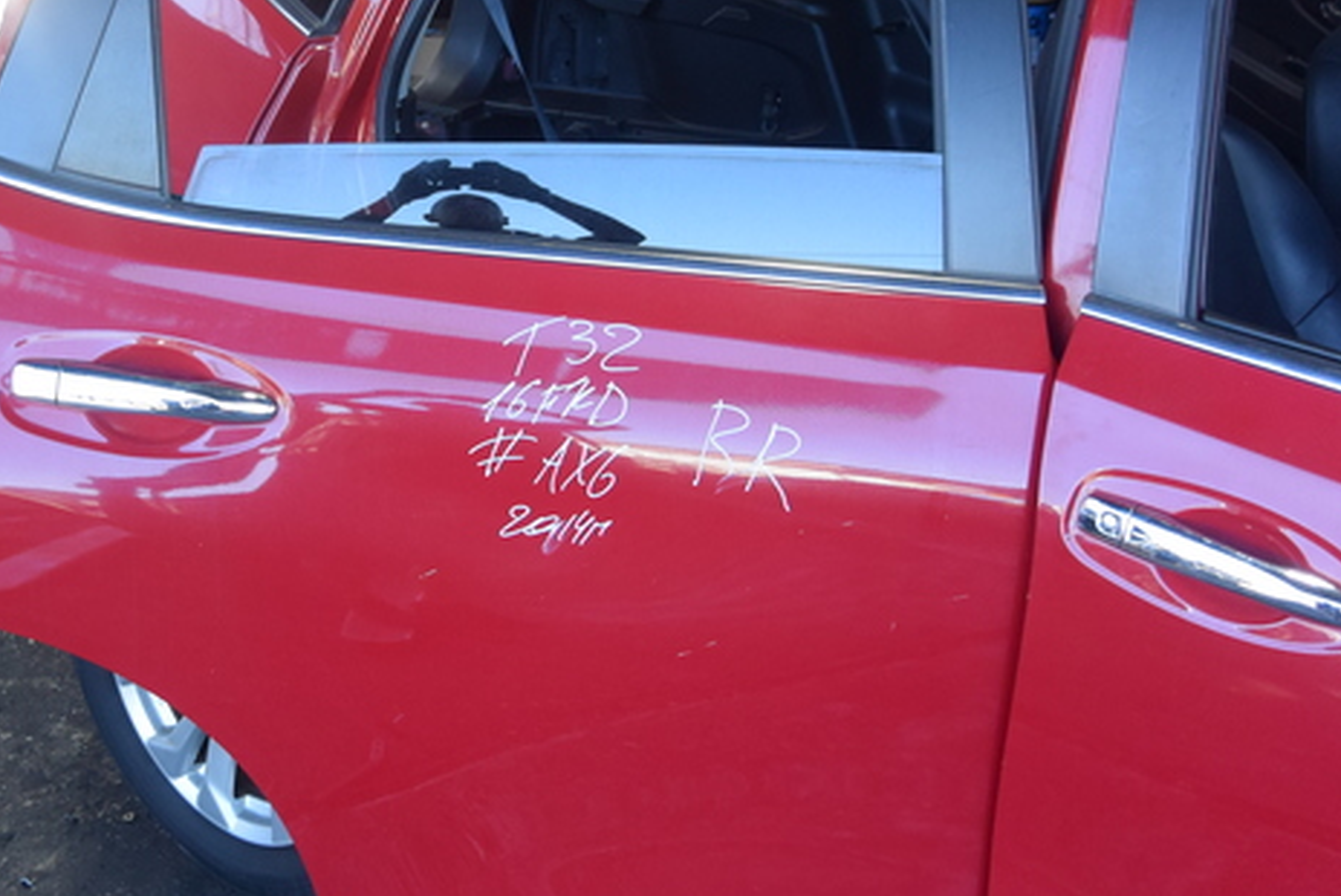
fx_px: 1864
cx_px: 364
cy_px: 366
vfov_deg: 27.0
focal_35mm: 50
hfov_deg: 38.7
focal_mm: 11
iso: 450
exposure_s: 1/125
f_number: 3.5
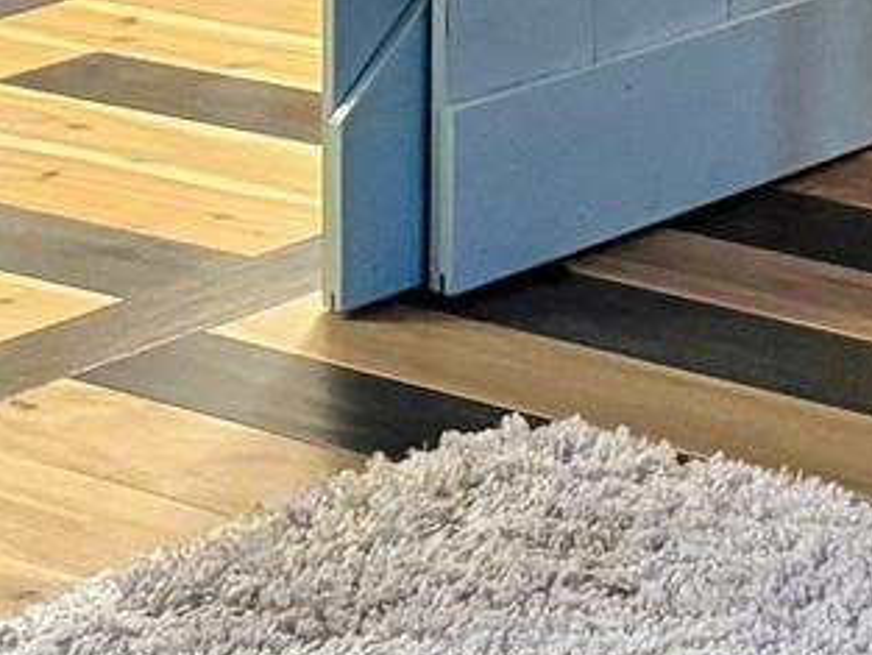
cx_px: 2048
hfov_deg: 10.8
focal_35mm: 157
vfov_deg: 8.3
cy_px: -1137
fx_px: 3956
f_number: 1.78
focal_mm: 6.86
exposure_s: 1/60
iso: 400
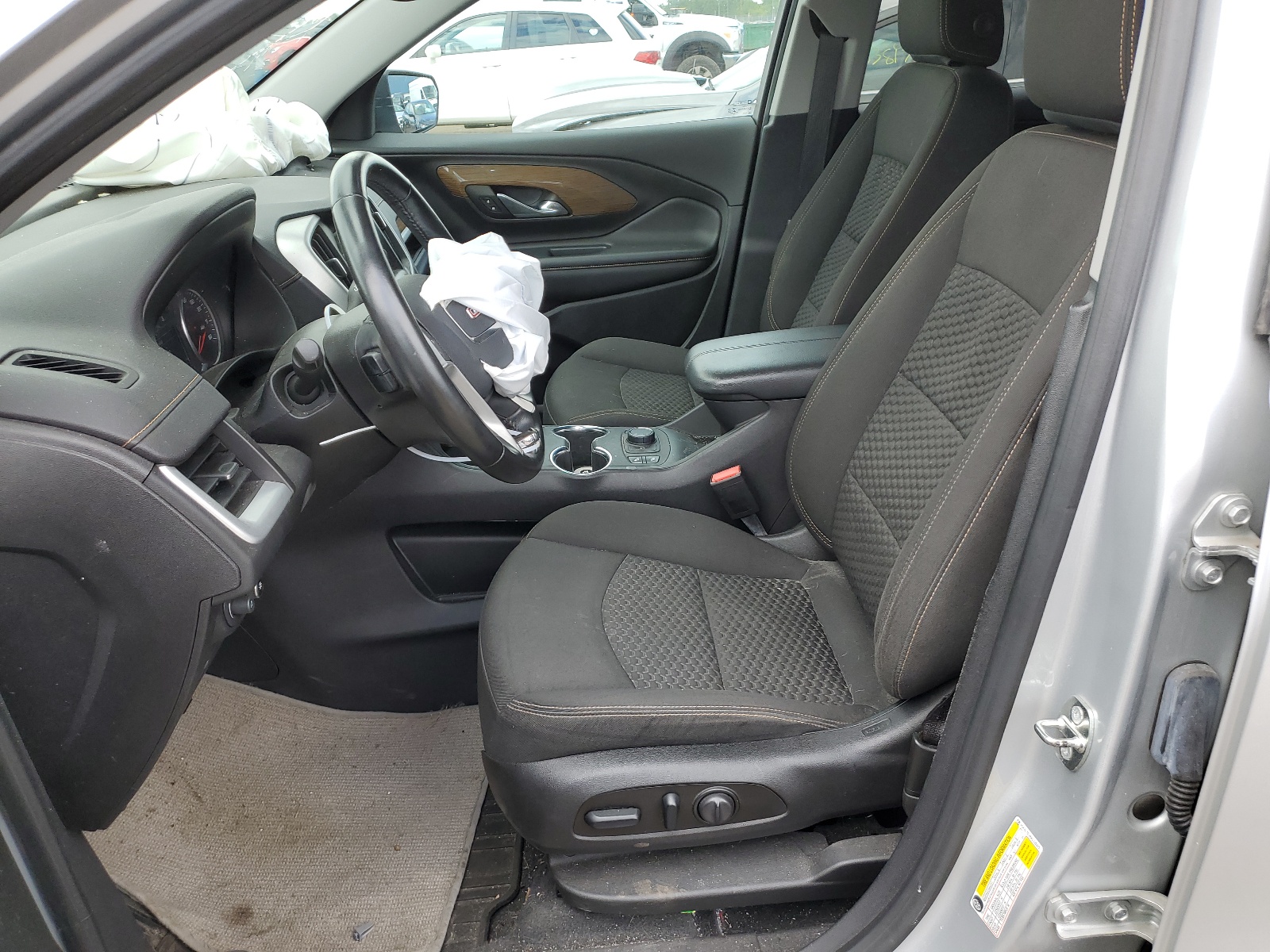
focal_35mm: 26
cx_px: 635
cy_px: 476
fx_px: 954
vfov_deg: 53.1
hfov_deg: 67.3
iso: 50
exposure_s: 1/345
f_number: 1.5
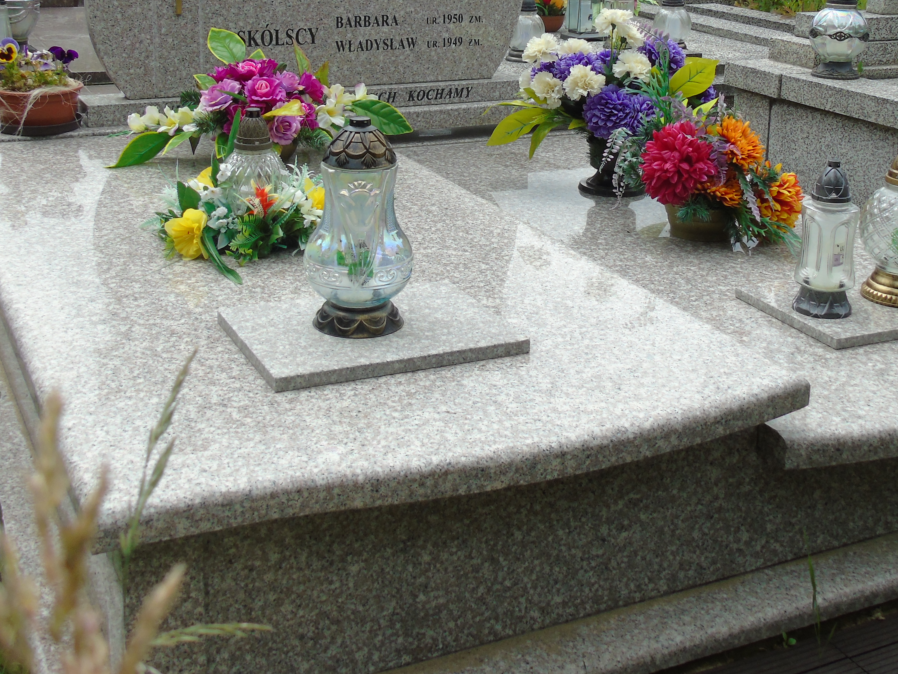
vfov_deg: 30.3
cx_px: 484
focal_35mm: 47
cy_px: 154
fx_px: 1219
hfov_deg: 40.4
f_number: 3.6
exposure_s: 1/500
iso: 80
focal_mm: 5.2
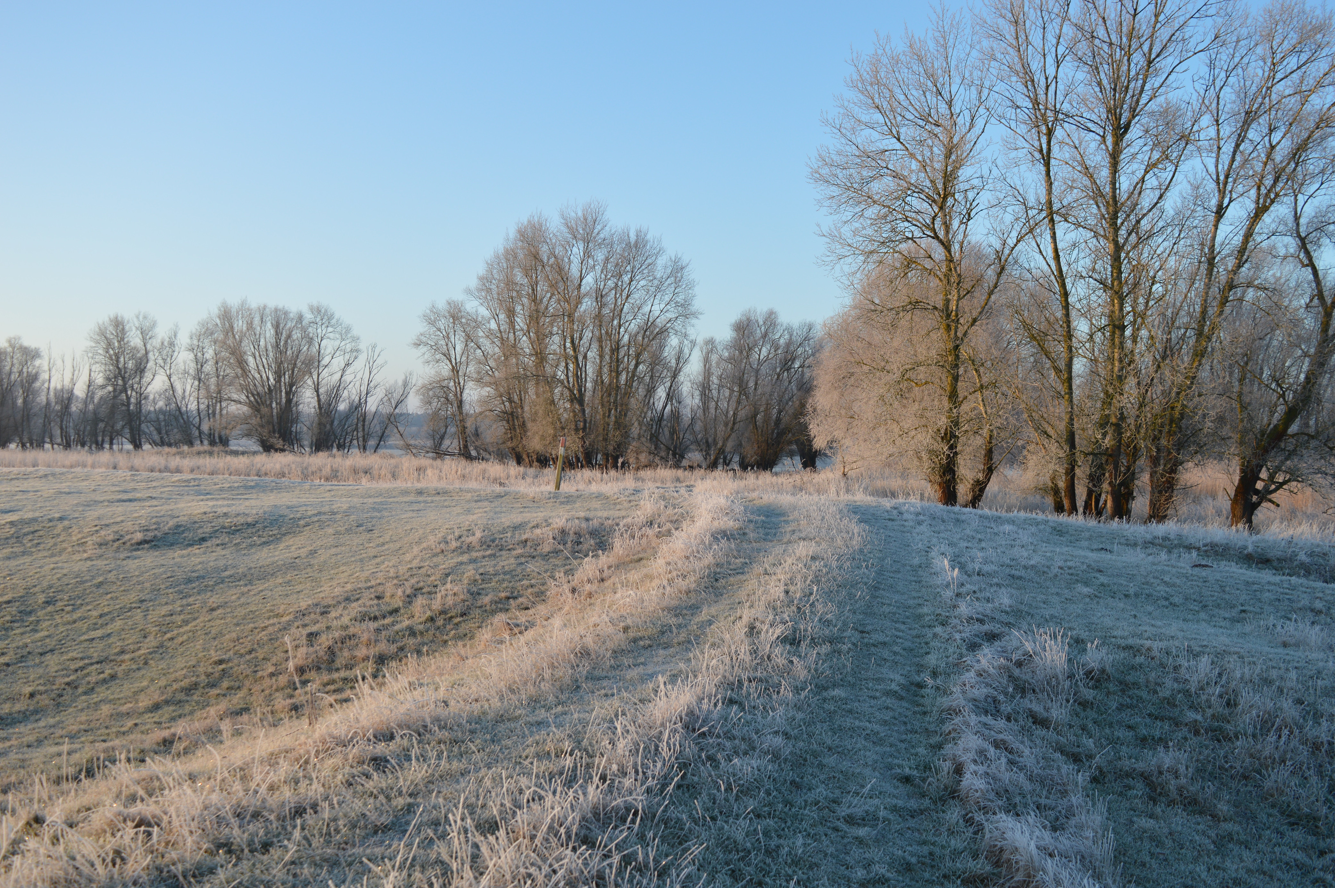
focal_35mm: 34
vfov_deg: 38.3
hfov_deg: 55.1
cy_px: 444
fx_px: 1278
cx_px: 668
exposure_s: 1/125
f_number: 5.6
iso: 100
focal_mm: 23
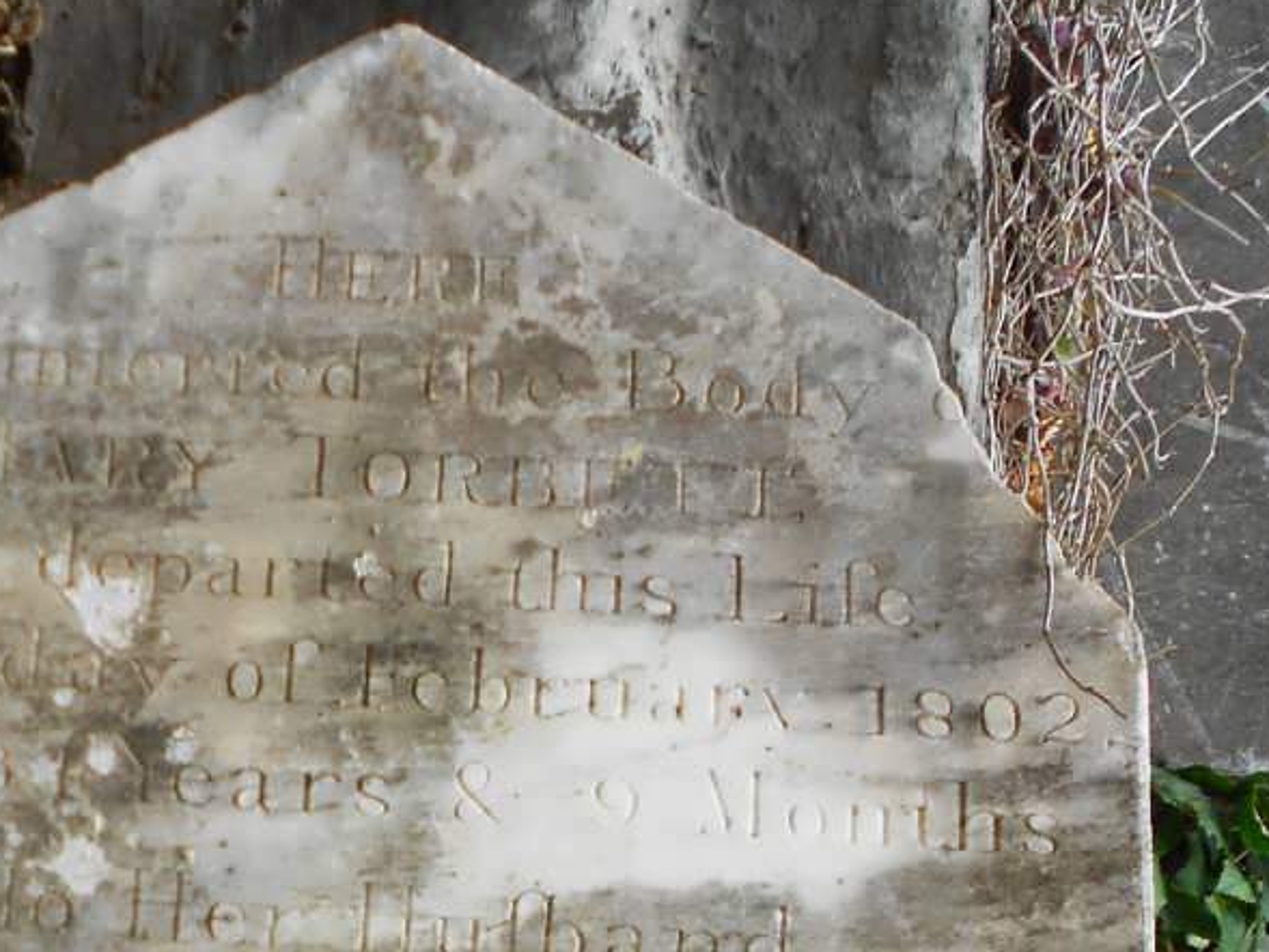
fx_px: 1943
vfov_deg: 26.4
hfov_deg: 35.4
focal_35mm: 53
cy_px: 890
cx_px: 315
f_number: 3.2
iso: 80
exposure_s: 1/125
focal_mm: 4.6
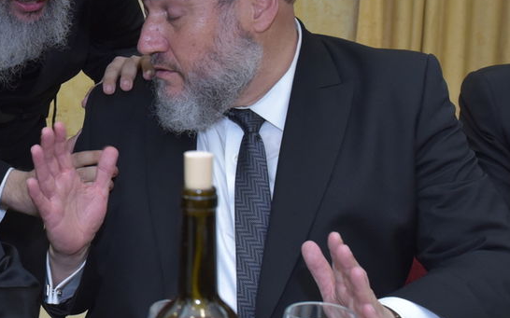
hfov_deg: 24.4
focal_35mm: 81
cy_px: 145
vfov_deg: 16.1
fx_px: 1126
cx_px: 6
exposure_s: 1/200
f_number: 5.6
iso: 2500
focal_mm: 31
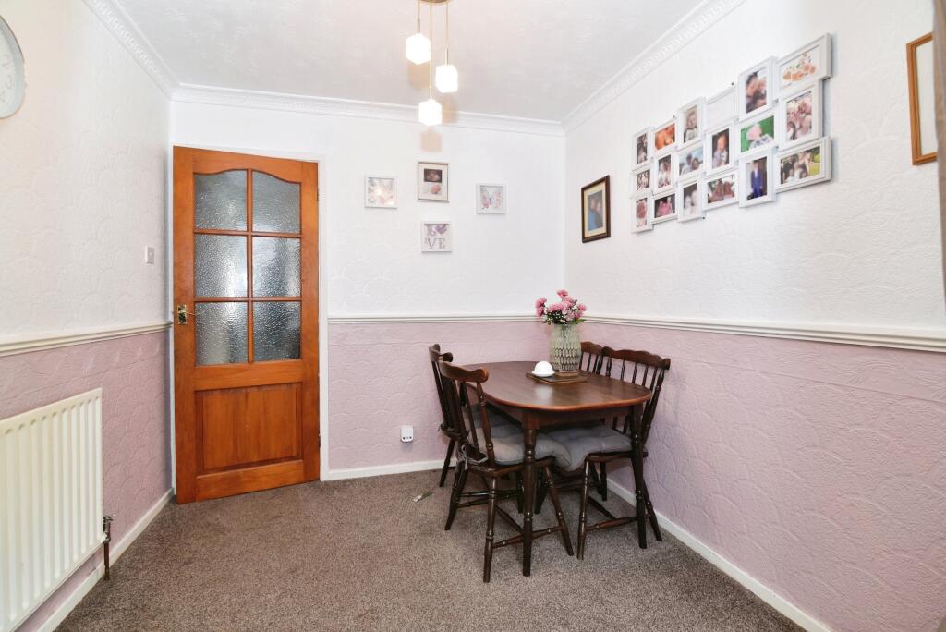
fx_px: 421
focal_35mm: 16
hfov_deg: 96.7
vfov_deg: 73.8
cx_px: 473
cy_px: 316
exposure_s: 1/60
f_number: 4
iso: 720
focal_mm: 16
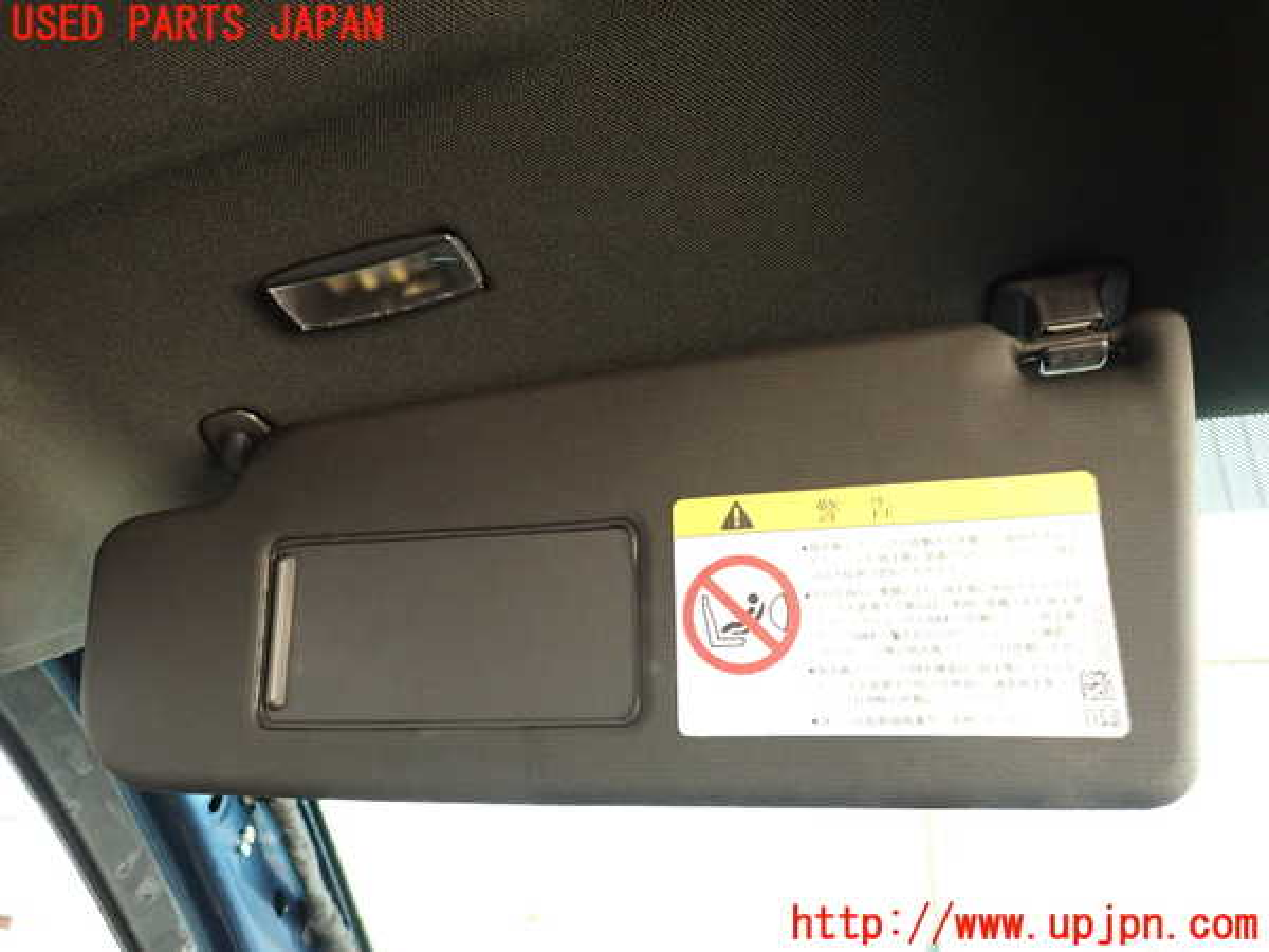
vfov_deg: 54.9
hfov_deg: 69.4
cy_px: 476
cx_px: 634
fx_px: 916
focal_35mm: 25
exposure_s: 1/30
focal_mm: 4.5
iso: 320
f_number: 2
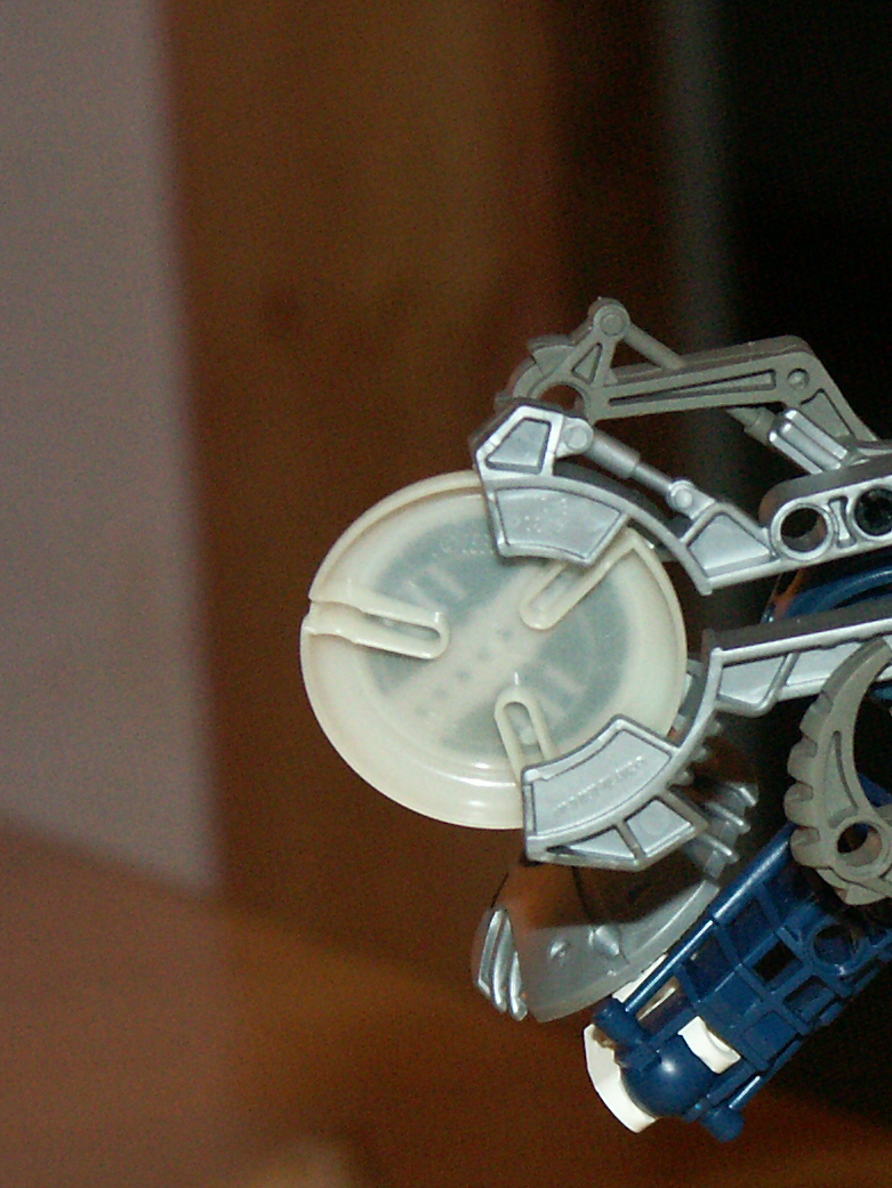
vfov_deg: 6.0
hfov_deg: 4.4
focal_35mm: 332
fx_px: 11404
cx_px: 1375
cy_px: 962
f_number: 3.2
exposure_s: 1/125
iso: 200
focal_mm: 34.18
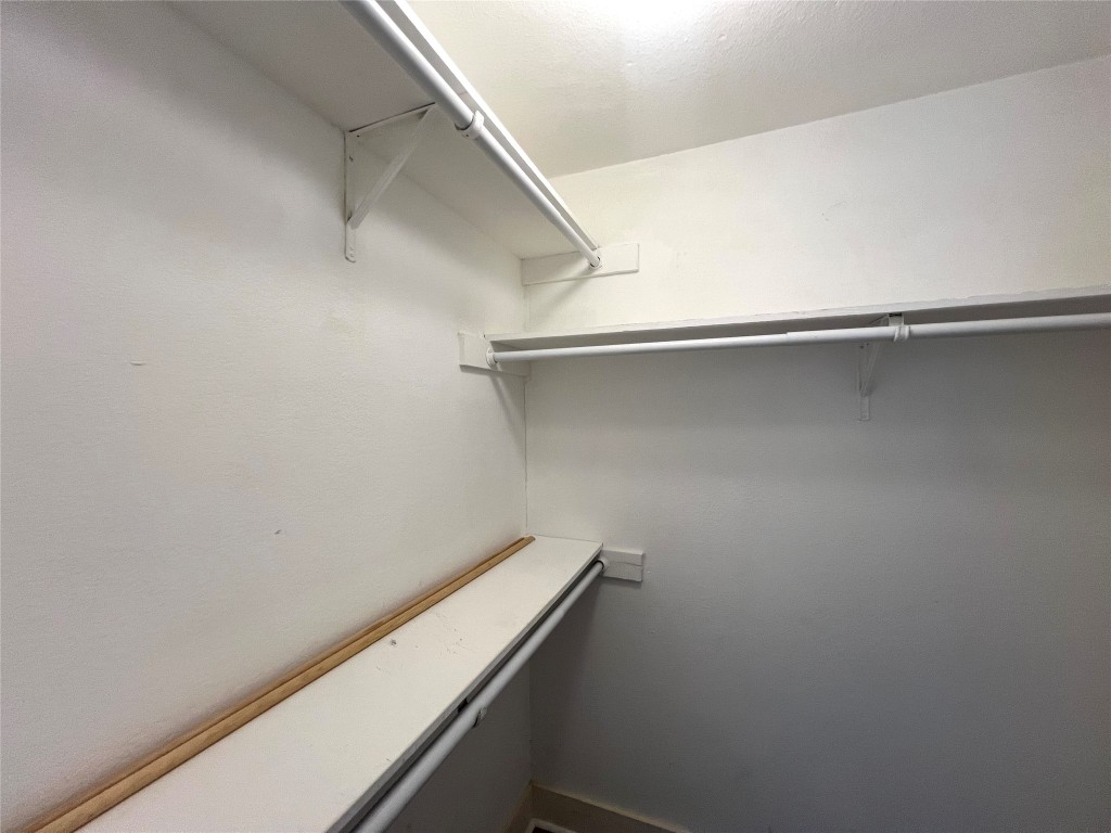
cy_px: 416
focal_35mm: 13
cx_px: 556
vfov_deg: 89.9
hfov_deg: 106.2
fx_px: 417
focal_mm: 1.57
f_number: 1.8
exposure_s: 1/120
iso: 160
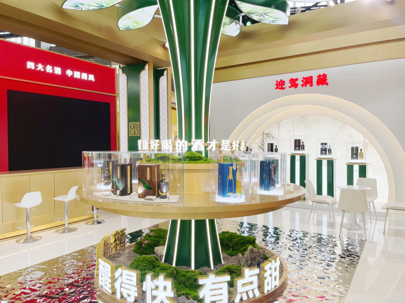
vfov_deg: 54.9
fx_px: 292
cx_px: 202
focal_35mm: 25
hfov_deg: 69.4
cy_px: 152
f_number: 1.6
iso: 32
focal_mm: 5.1
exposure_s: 1/358
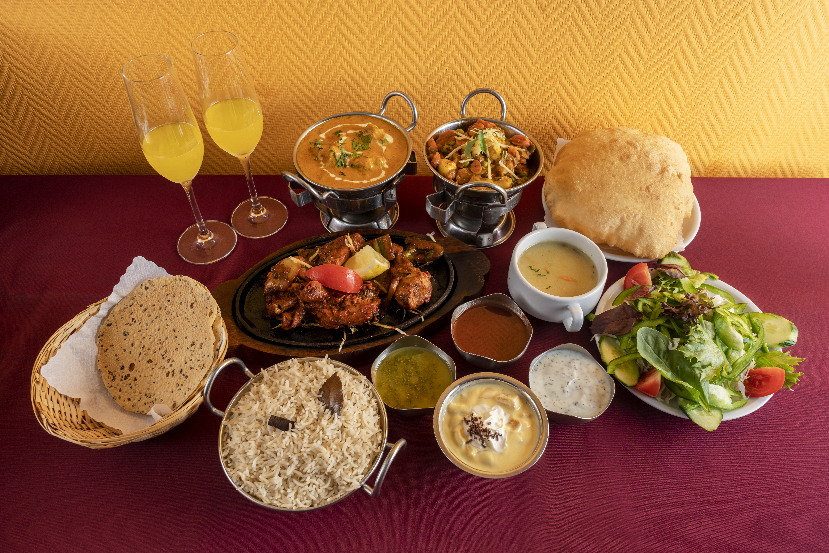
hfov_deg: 65.5
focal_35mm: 28
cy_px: 276
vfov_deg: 46.4
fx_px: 645
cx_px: 414
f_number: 8
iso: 100
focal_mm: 28
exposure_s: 1/160
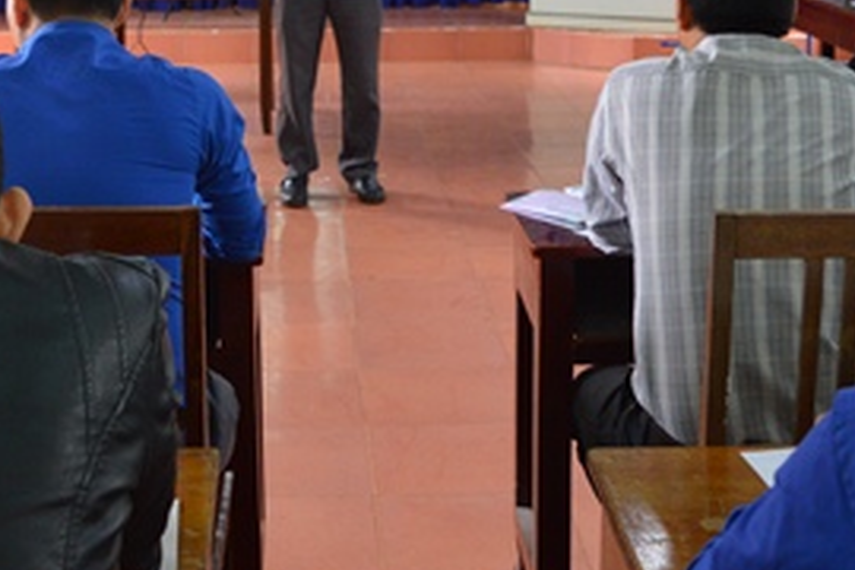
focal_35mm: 64
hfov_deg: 31.3
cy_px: 25
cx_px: 314
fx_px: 1520
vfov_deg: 20.7
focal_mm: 18
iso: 400
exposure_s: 1/40
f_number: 3.5
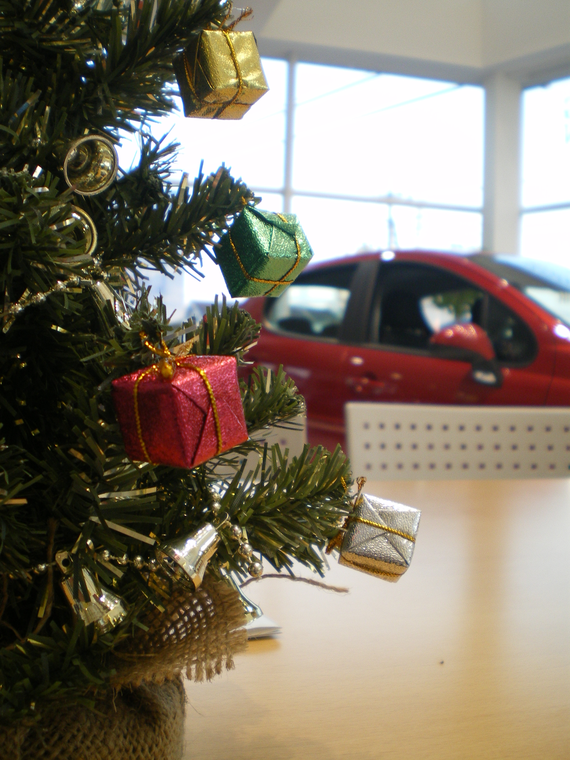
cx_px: 285
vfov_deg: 49.0
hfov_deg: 37.7
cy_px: 380
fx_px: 834
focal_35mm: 38
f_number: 3.1
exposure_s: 1/50
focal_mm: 6.3
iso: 160
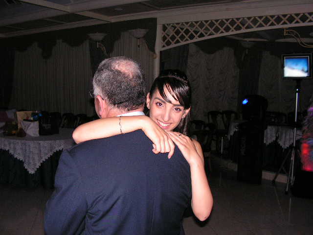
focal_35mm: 36
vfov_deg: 39.7
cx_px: 156
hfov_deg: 51.4
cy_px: 118
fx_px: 326
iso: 200
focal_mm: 6
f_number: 3.2
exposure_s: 1/40
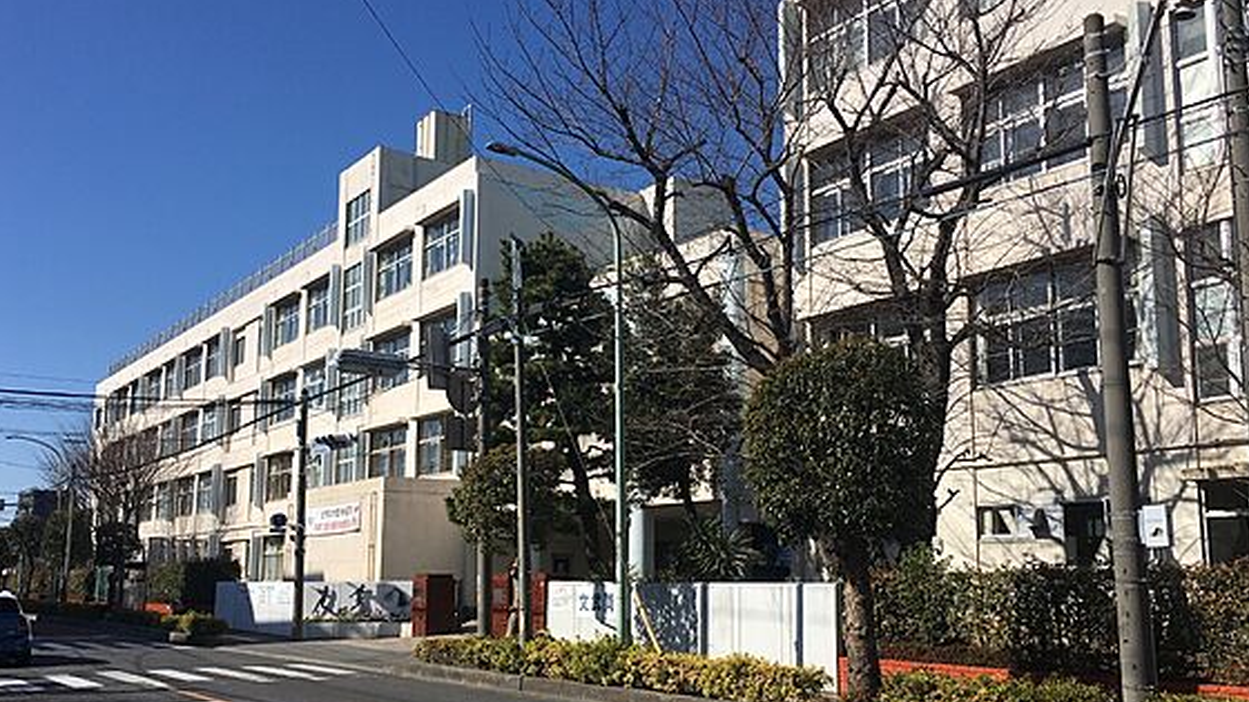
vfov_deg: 33.7
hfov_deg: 56.6
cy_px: 398
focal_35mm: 35
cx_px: 638
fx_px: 1159
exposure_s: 1/2959
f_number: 2.2
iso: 25
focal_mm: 4.15
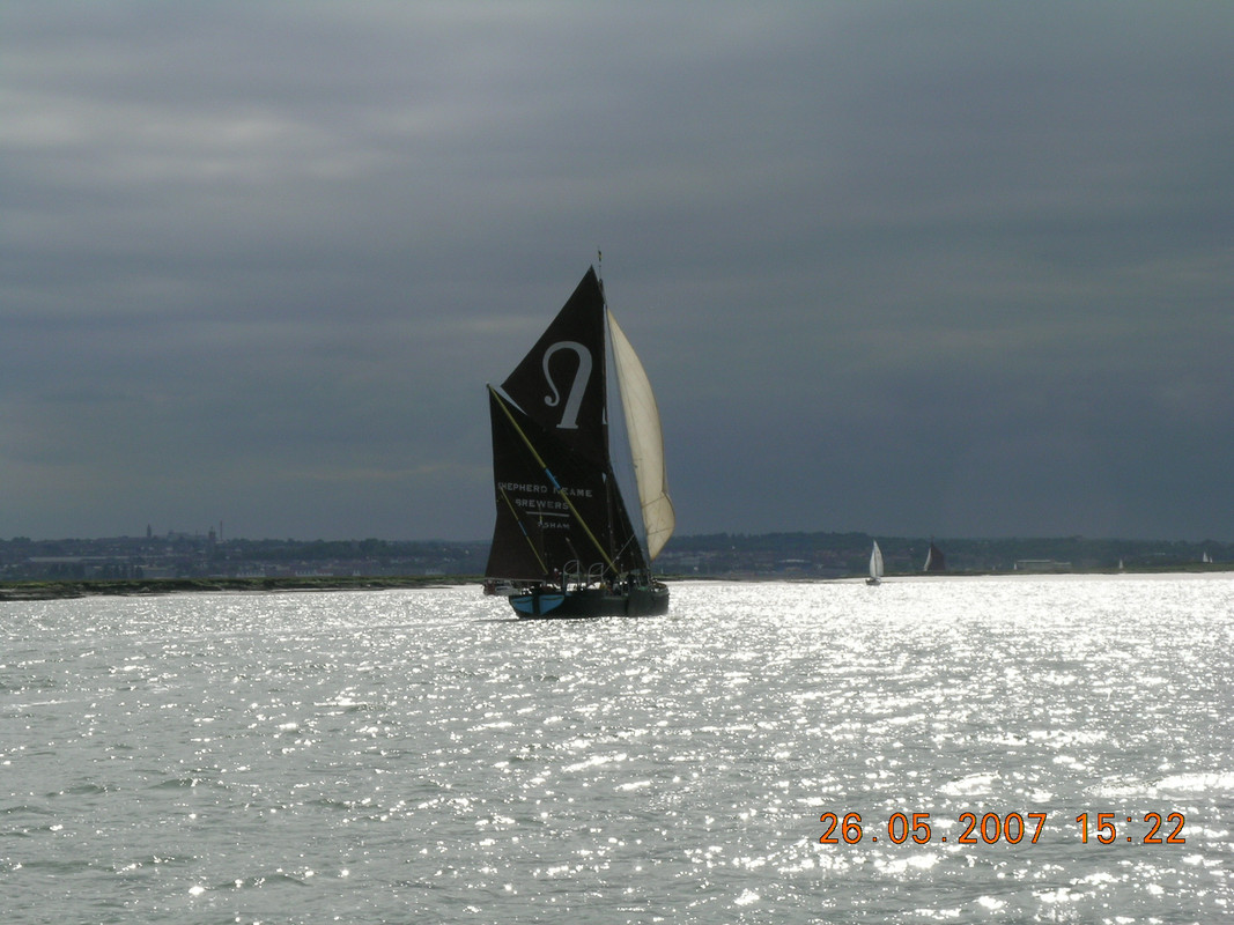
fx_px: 4135
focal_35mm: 116
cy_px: 462
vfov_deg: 12.8
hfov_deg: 17.0
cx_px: 617
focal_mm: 24
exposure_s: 1/250
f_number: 7.3
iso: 50
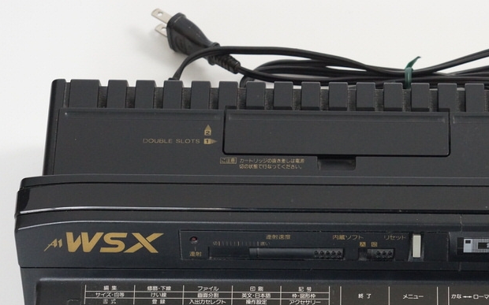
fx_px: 1972
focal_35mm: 148
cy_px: 307
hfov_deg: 14.0
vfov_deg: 8.8
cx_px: 409
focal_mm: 50
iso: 1250
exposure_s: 1/80
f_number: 6.3
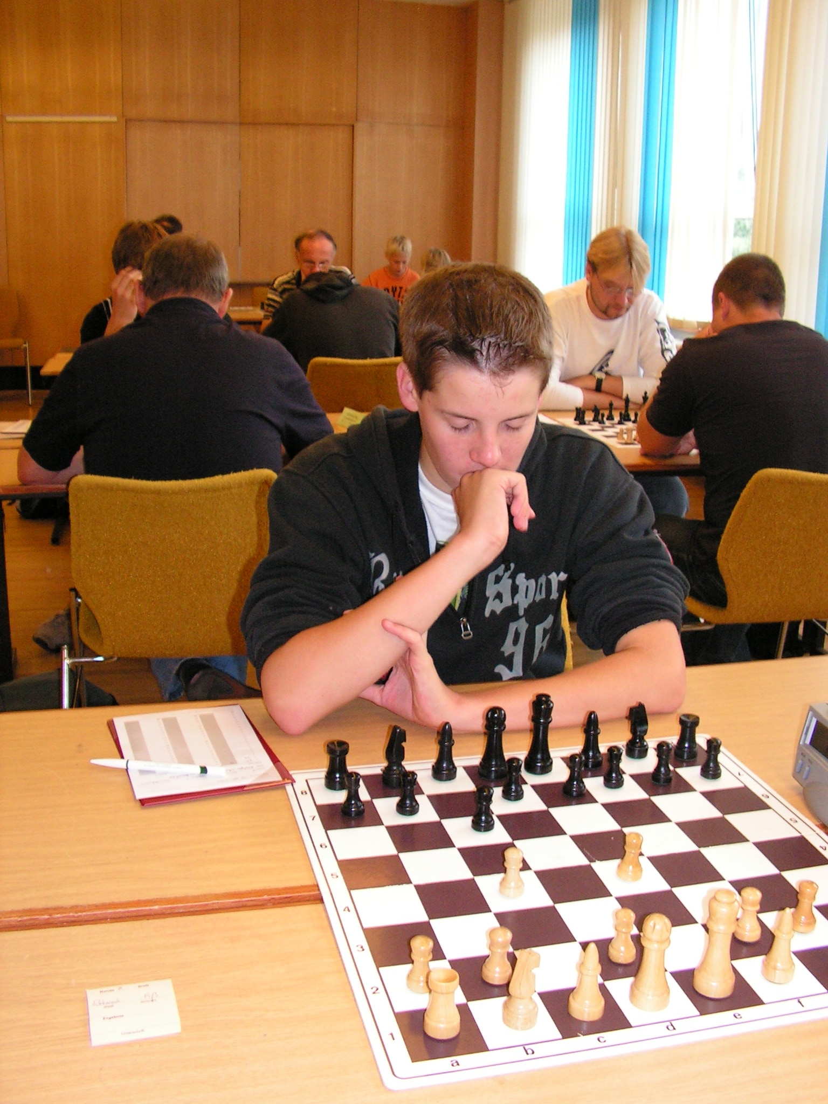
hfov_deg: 39.7
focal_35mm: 36
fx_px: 1148
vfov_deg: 51.4
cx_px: 414
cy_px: 552
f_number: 3.2
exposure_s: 1/40
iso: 200
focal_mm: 6
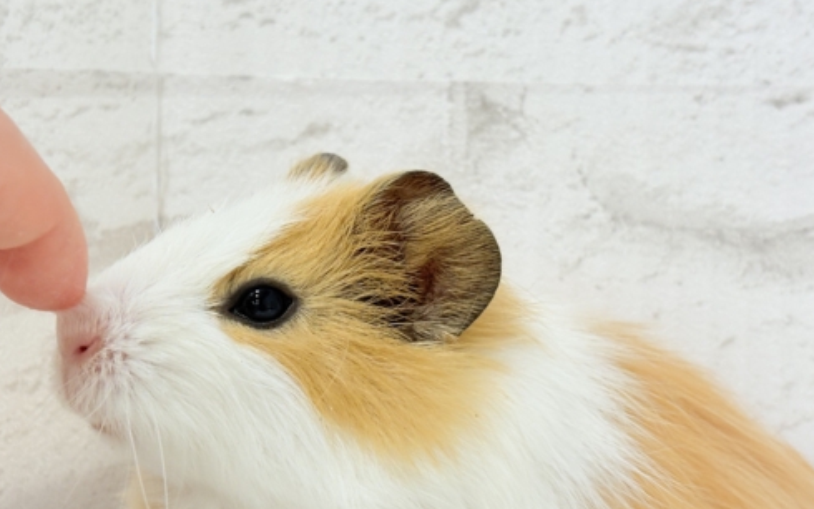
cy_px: 241
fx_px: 1597
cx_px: 307
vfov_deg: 18.1
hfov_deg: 28.5
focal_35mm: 72
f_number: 1.6
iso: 50
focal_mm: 5.96
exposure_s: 1/50
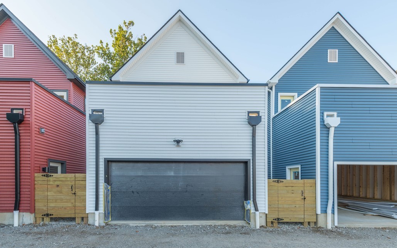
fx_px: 162
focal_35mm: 15
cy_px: 129
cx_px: 191
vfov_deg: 74.8
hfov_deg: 101.4
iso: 200
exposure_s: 1/100
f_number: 10
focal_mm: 14
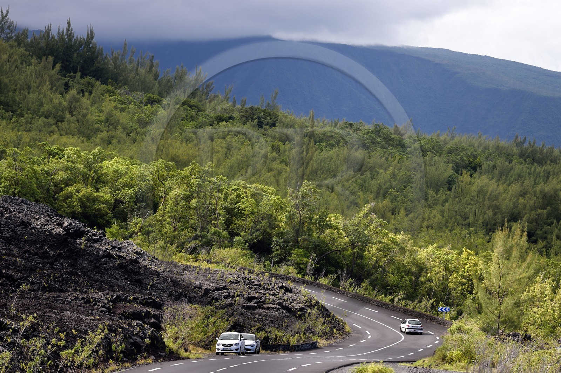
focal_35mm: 135
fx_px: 2102
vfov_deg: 10.1
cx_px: 280
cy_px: 186
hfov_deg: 15.2
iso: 200
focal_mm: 135
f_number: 8
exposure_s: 1/250
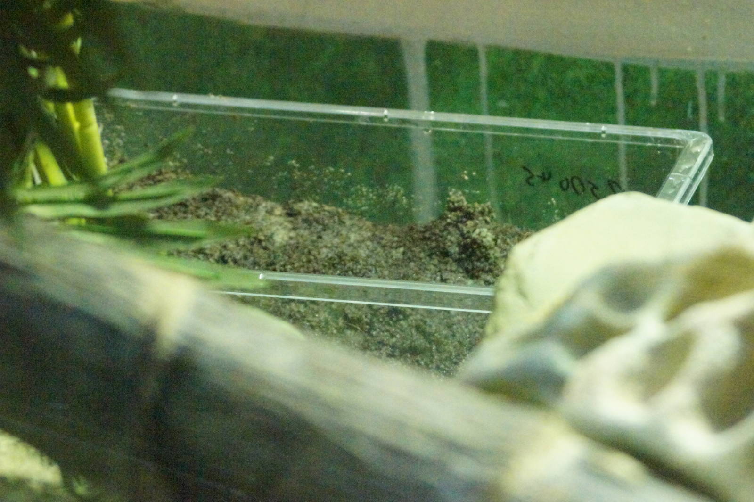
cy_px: 251
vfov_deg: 10.1
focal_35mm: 135
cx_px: 377
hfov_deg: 15.2
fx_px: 2826
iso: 12800
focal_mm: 90
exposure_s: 1/160
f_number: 5.6
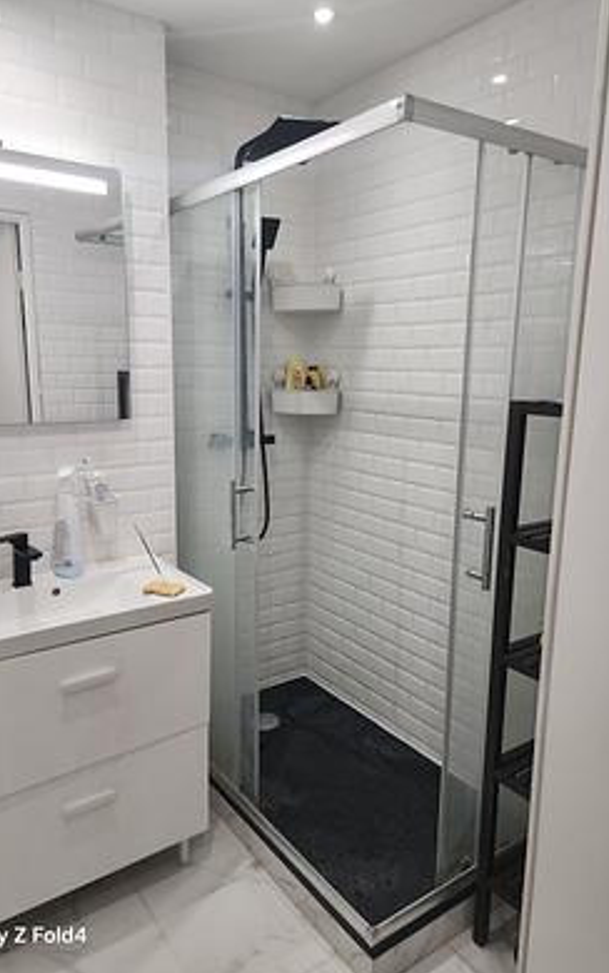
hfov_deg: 49.2
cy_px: 494
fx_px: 663
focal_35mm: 25
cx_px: 270
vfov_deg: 72.5
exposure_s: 1/100
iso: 64
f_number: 1.8
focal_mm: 5.4
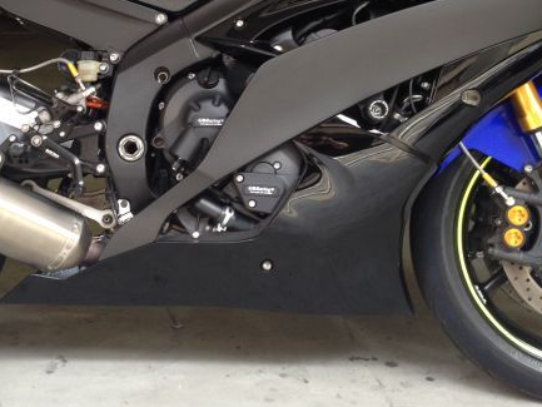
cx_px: 199
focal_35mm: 61
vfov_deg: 23.7
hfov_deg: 31.5
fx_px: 955
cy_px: 93
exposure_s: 1/30
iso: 64
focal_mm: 4.12
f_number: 2.4
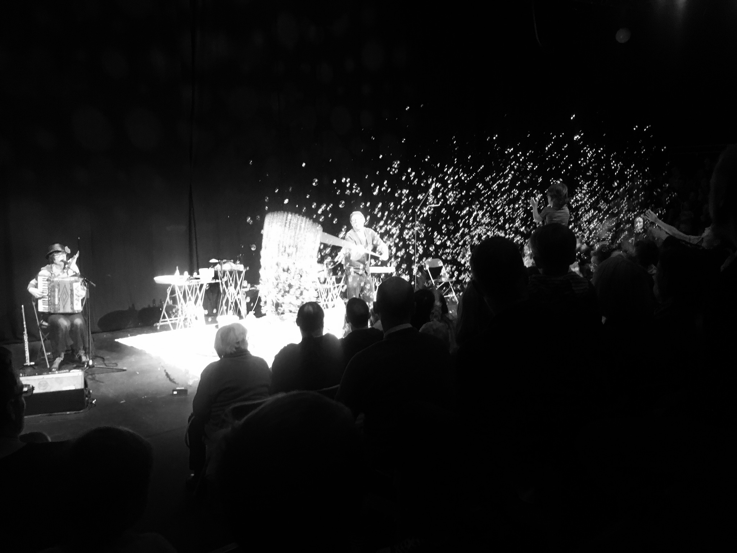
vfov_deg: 48.2
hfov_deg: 61.7
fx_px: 617
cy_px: 276
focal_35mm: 29
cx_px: 368
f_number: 2.2
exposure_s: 1/17
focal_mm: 4.15
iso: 200
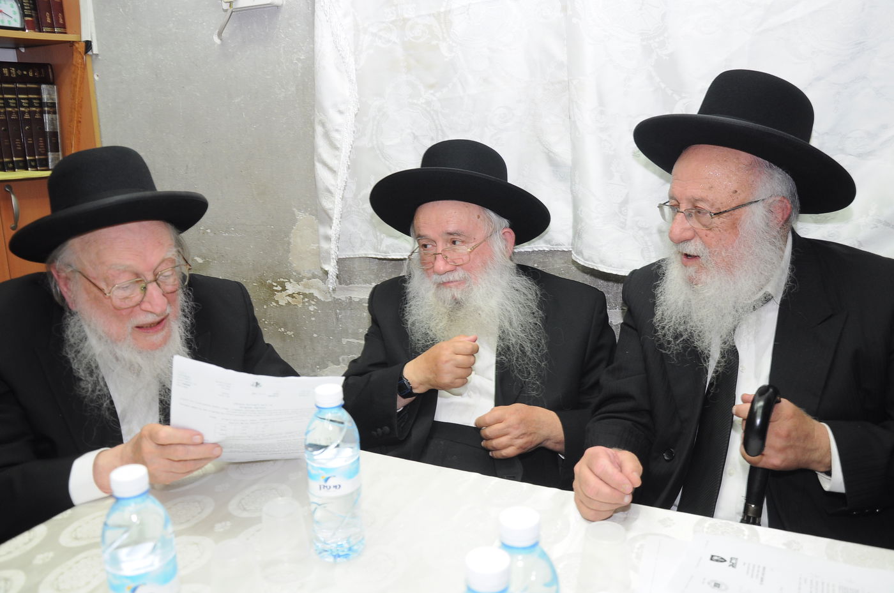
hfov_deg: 59.6
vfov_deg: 41.6
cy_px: 296
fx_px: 781
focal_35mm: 32
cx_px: 447
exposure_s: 1/60
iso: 500
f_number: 4.5
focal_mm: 21
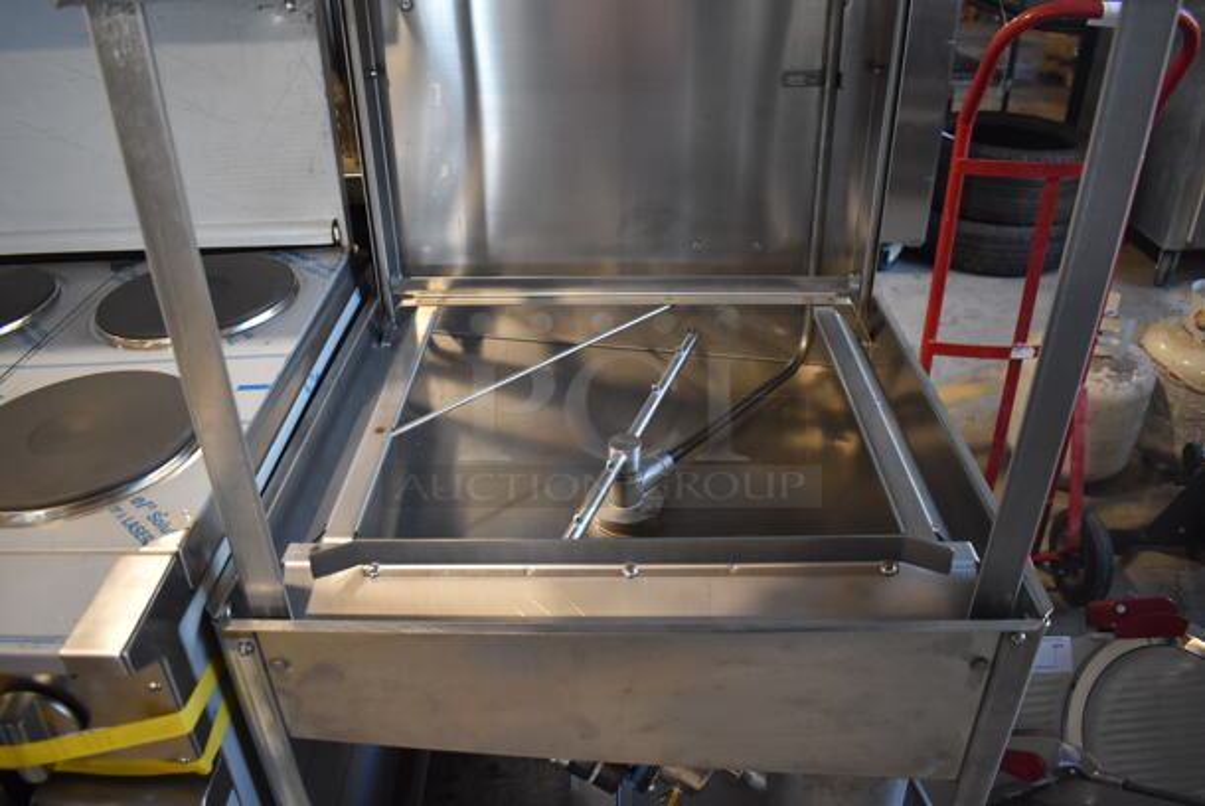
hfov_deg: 67.3
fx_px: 905
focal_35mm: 27
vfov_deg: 48.0
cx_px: 602
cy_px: 403
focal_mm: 18
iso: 1600
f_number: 3.5
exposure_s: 1/125
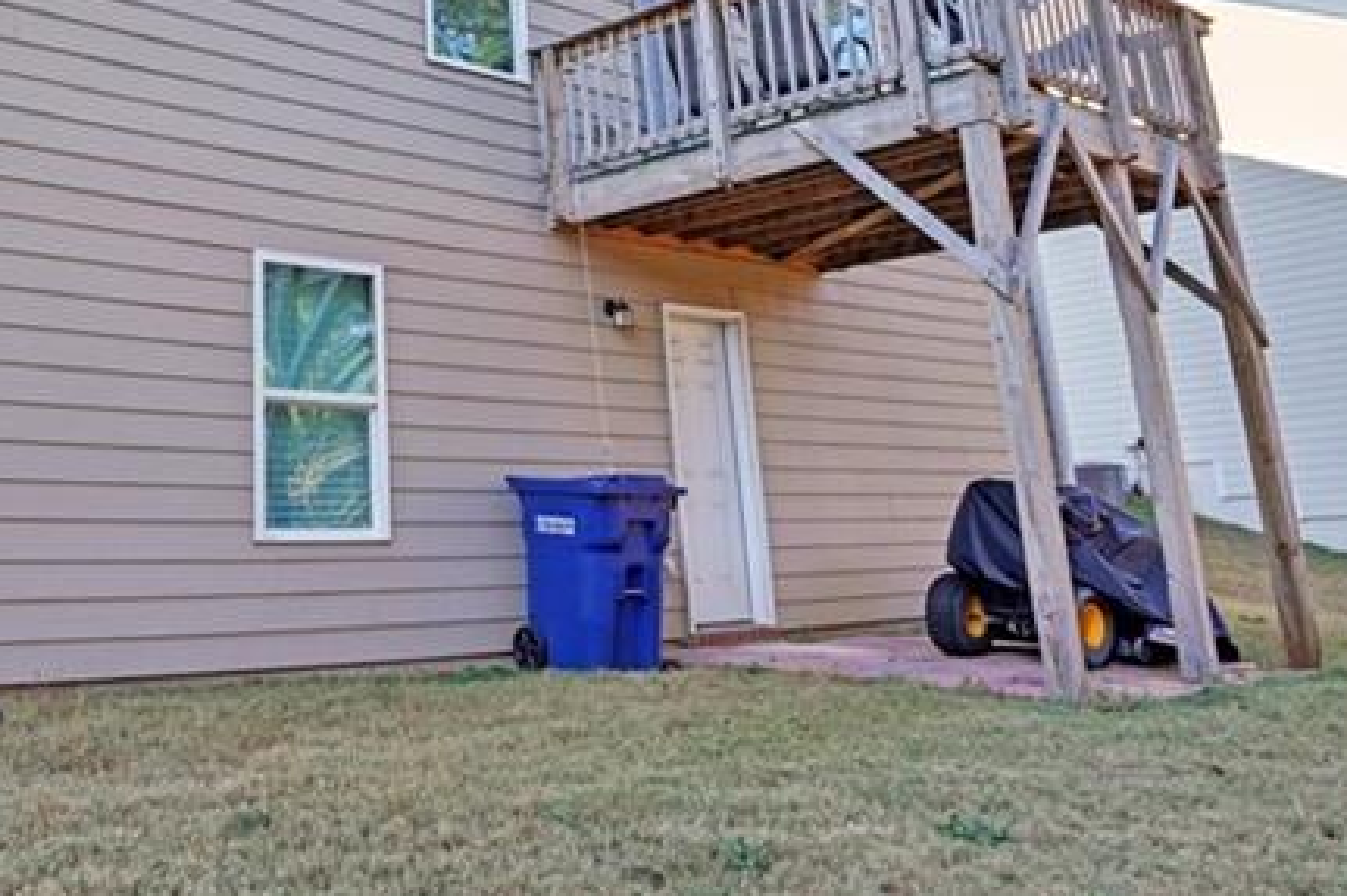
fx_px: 1421
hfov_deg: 48.7
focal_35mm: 38
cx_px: 338
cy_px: 3
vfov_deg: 32.3
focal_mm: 16
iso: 100
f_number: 8
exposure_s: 1/30
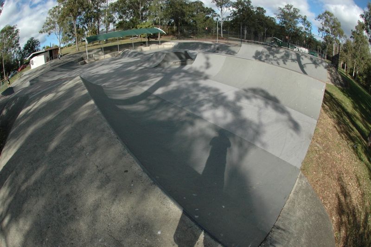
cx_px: 186
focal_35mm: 16
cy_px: 124
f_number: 13
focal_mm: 10.5
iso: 800
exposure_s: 1/640
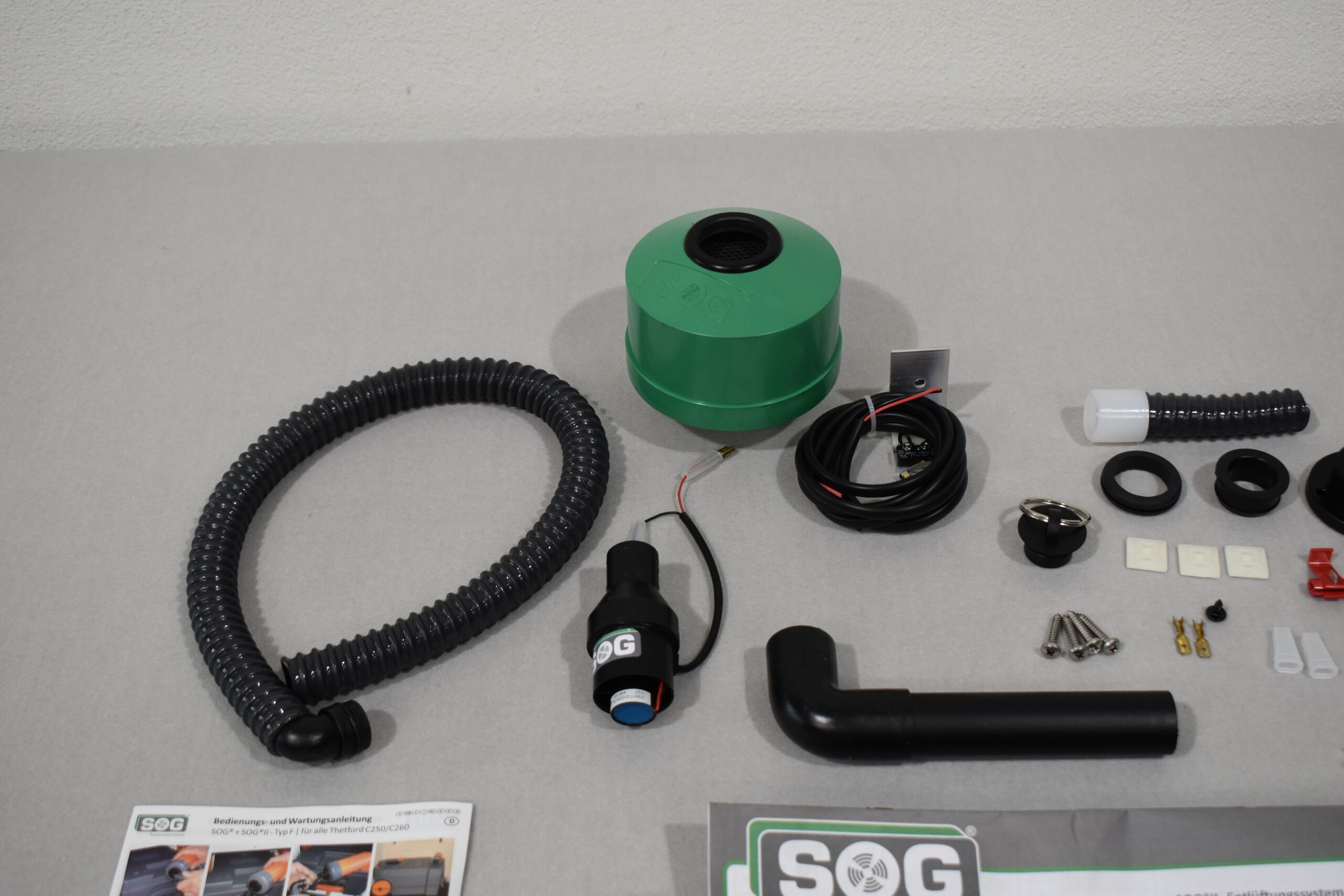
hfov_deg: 43.6
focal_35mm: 45
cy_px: 448
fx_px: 1680
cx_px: 672
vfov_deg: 29.9
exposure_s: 1/125
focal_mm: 30
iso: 400
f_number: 5.6
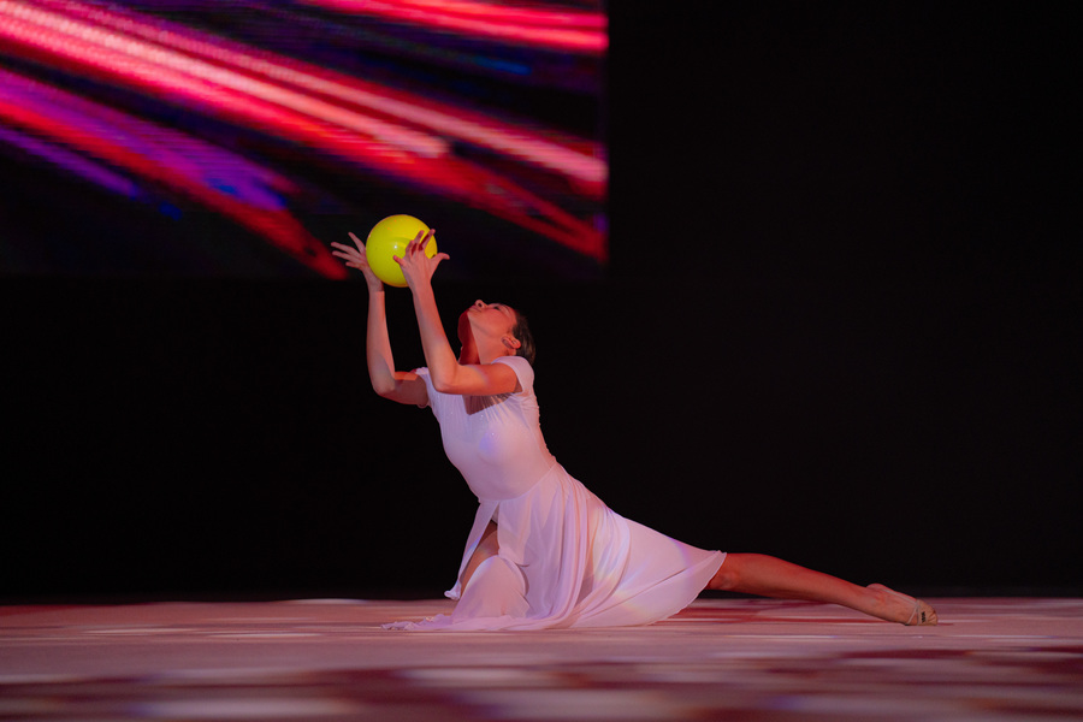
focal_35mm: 200
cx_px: 542
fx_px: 6016
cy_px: 361
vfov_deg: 6.9
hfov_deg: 10.3
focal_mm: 200
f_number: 2.8
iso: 2000
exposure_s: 1/800
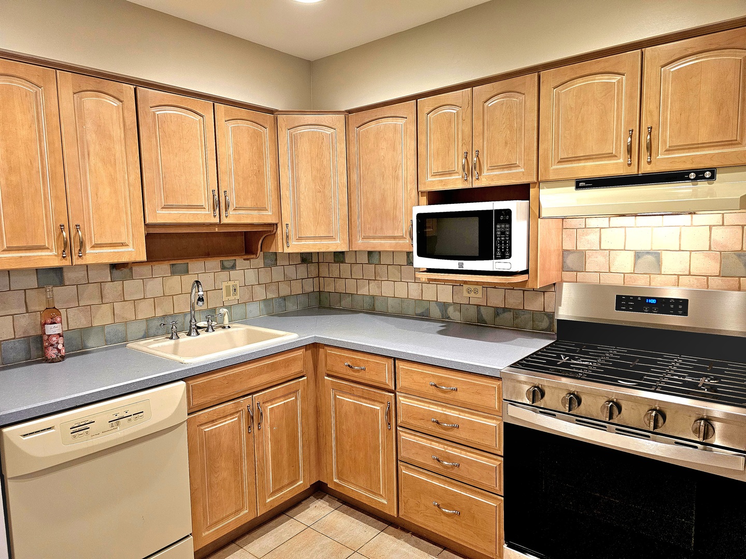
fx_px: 496
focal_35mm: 23
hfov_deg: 73.9
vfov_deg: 58.9
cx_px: 373
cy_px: 280
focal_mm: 6.3
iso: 400
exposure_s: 1/120
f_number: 1.7
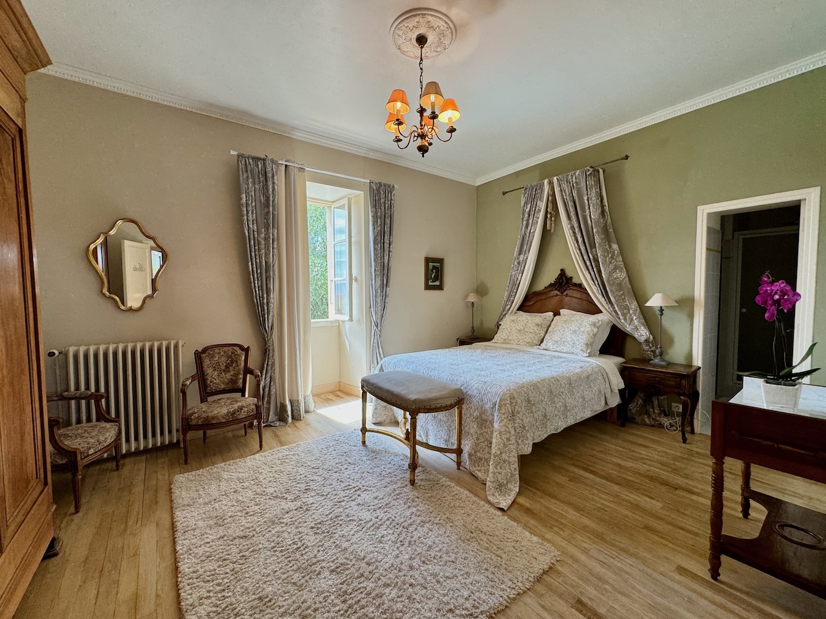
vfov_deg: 85.7
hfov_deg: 102.1
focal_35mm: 14
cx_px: 413
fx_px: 334
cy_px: 310
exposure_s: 1/100
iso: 80
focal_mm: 2.22
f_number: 2.2
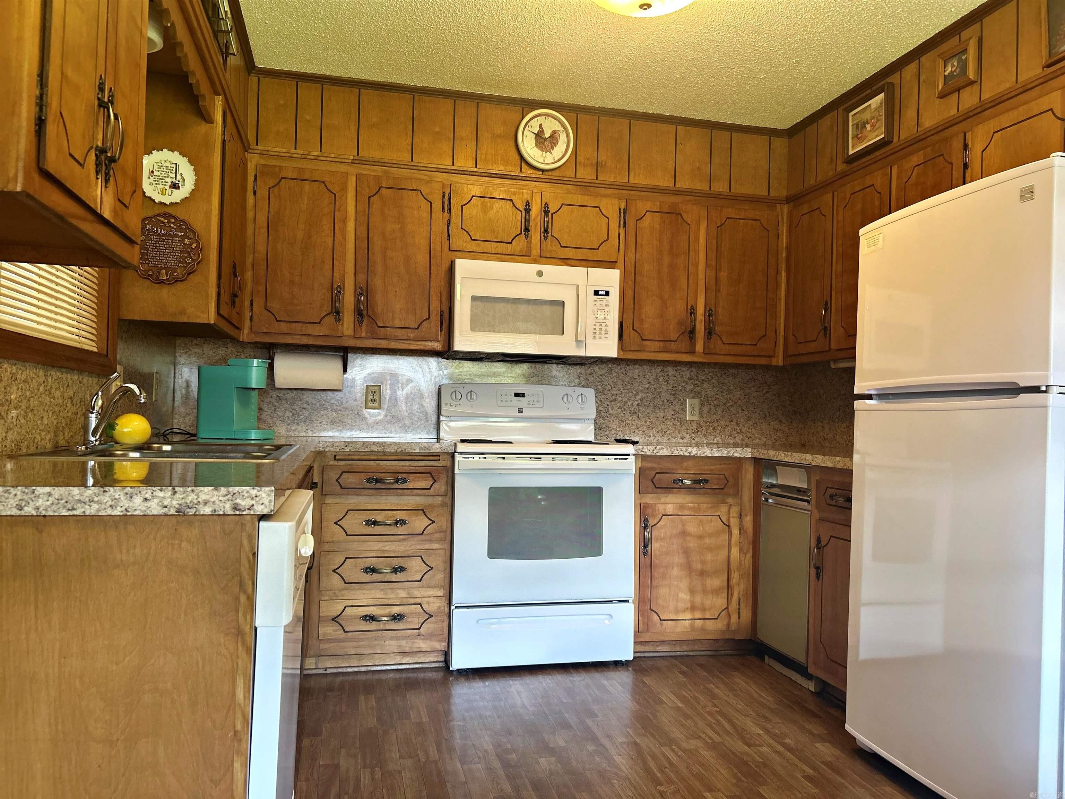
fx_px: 800
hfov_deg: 67.3
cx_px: 532
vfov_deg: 53.1
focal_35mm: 26
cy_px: 400
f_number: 1.5
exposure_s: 1/60
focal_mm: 5.7
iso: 160
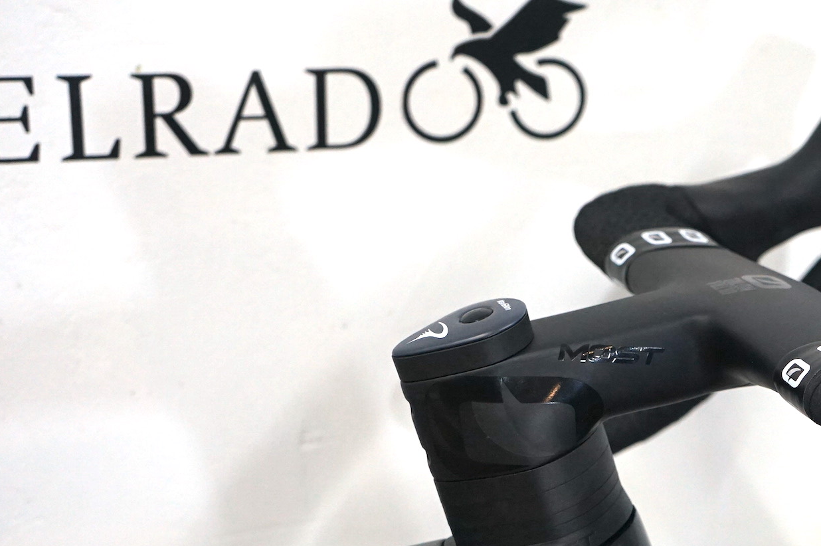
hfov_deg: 24.8
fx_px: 1823
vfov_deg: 16.9
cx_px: 693
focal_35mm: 80
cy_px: 460
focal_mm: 43
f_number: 5
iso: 1600
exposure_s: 1/160
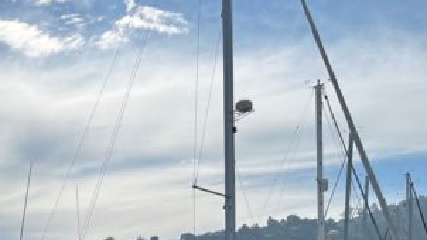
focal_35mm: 72
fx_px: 815
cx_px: 6
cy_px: 395
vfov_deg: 15.1
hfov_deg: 27.7
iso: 50
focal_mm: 5.1
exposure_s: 1/9901
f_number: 1.6
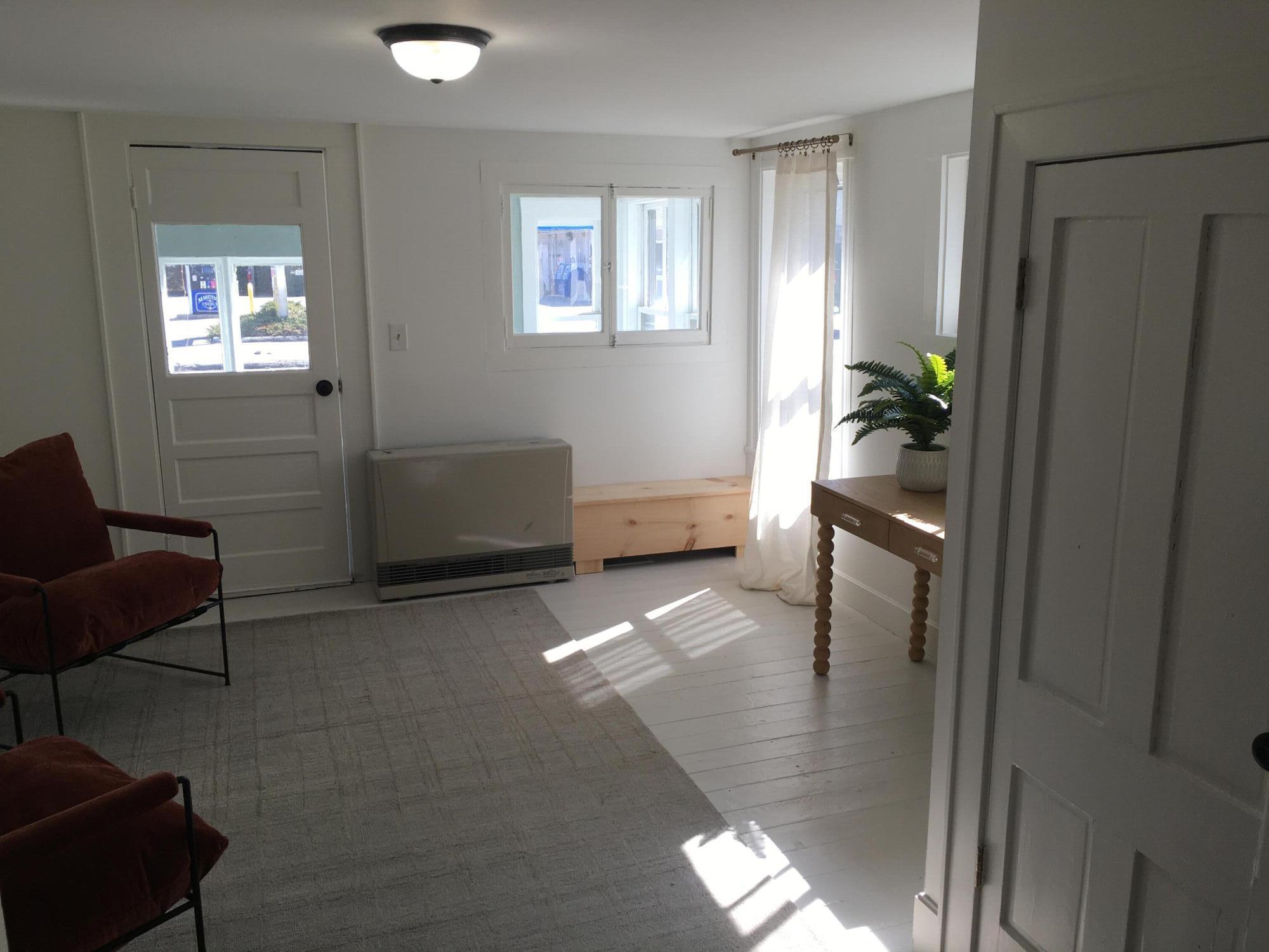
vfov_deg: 48.2
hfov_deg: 61.7
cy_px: 476
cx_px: 634
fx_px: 1063
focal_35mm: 29
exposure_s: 1/163
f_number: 2.2
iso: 25
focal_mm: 4.15
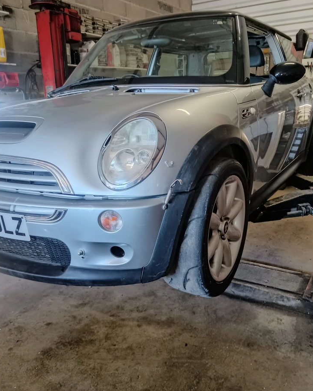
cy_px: 196
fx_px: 359
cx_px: 160
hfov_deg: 47.1
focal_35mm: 31
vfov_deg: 57.2
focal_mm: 4.95
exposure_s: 1/25
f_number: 1.9
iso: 916
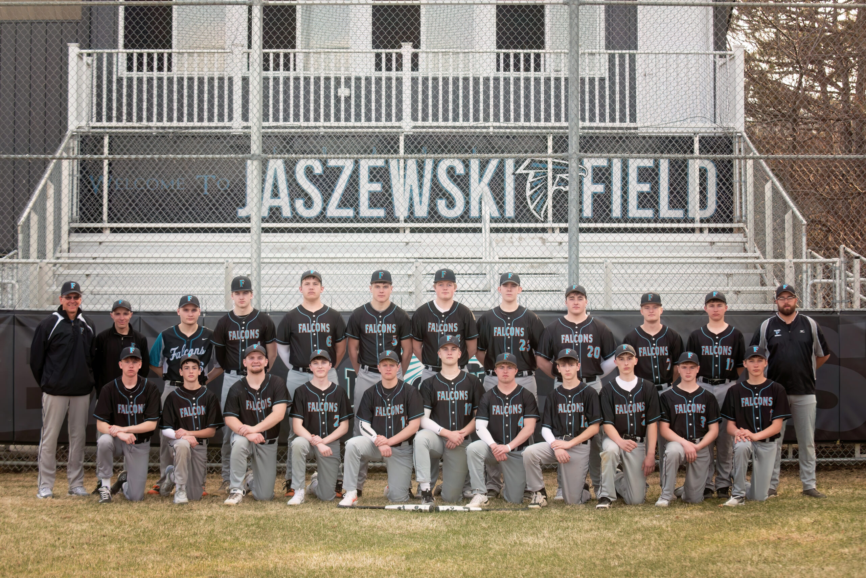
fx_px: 1877
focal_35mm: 78
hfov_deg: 26.0
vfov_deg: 17.5
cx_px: 433
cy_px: 289
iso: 200
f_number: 4.5
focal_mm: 78
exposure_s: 1/400
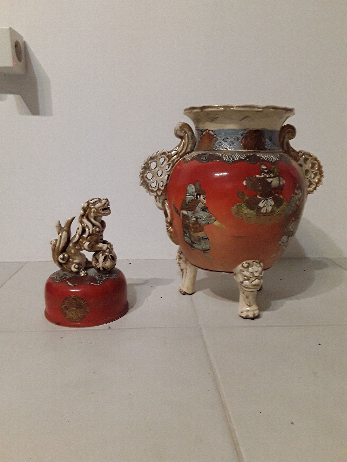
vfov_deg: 65.3
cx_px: 174
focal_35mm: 27
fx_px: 361
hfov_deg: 51.4
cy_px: 231
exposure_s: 1/17
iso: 200
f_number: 1.9
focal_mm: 2.91
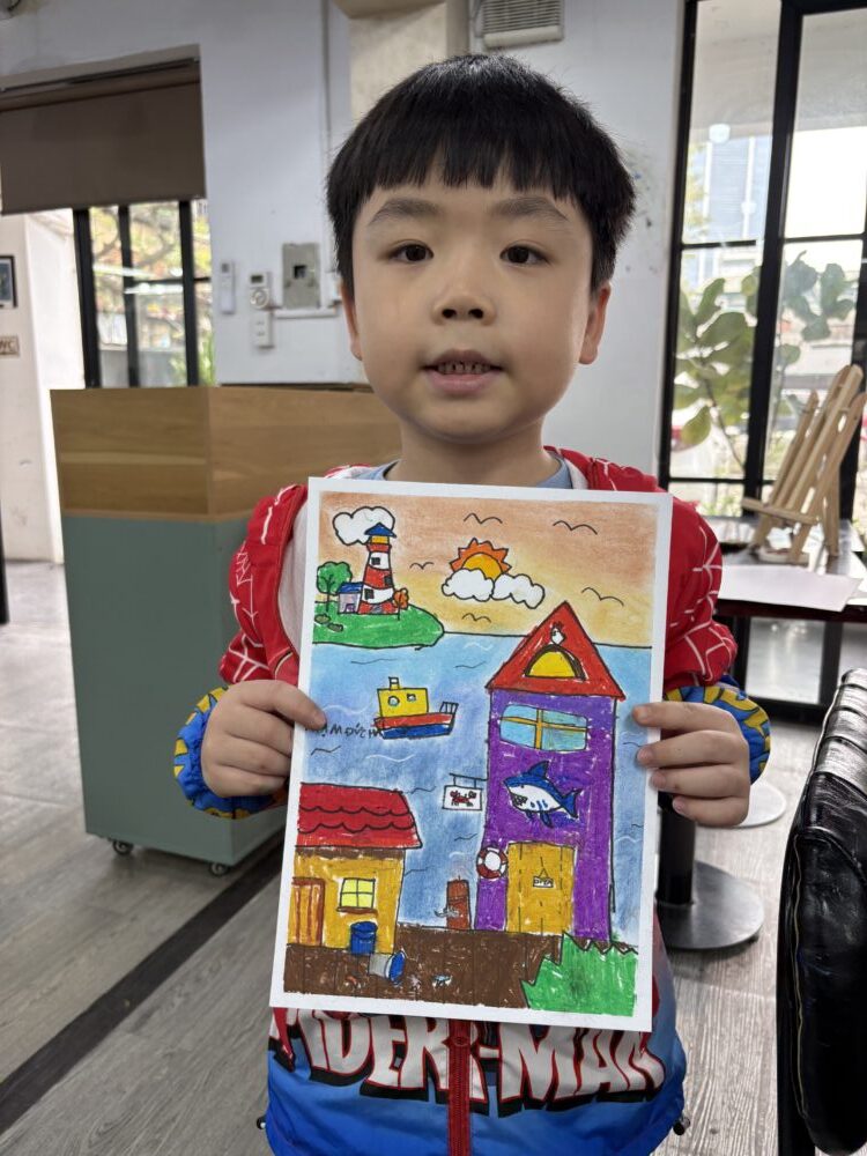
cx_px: 434
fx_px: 868
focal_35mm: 26
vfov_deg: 67.3
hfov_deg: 53.1
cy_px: 578
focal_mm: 5.96
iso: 100
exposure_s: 1/100
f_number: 1.6
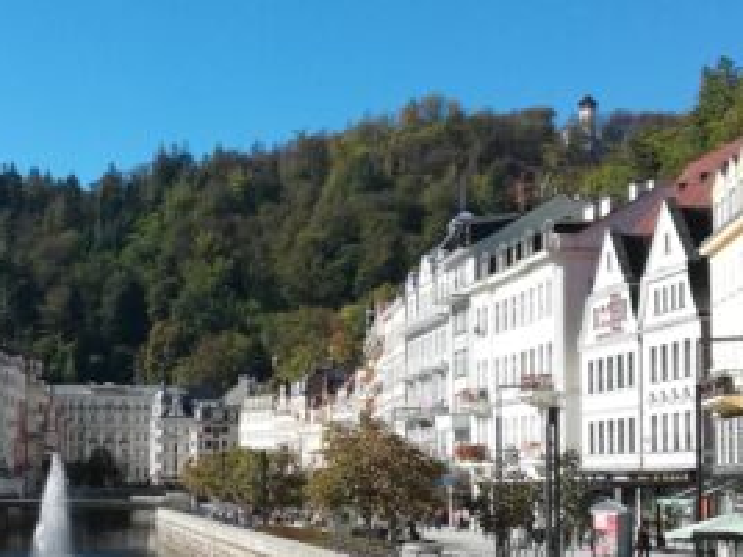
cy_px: 348
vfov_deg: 24.0
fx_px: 1309
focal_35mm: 61
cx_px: 250
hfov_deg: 31.4
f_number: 2.2
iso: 50
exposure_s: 1/747
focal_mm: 3.83
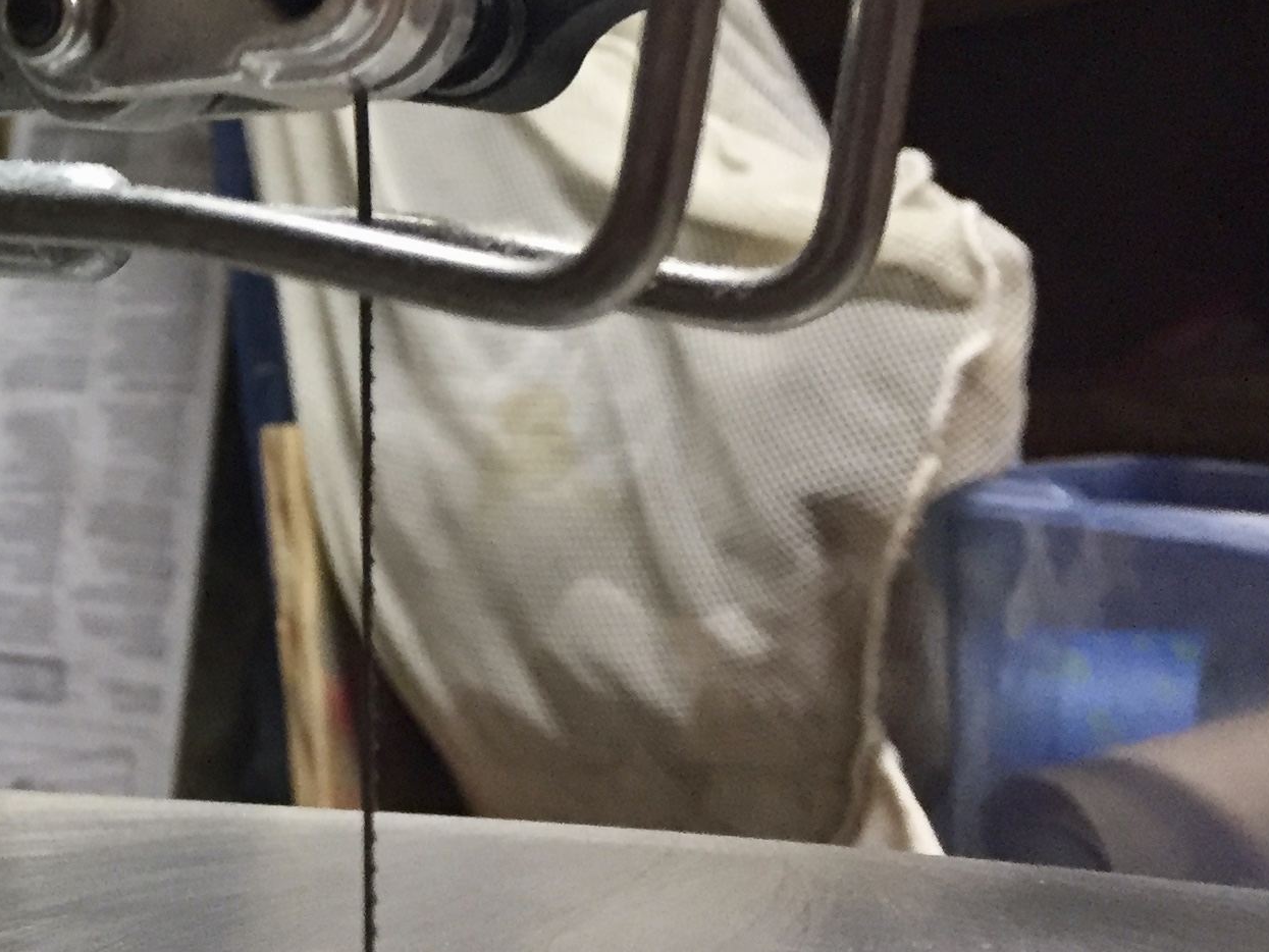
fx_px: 2786
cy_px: 218
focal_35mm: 76
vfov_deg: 19.2
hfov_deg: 23.0
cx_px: -349
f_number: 2.2
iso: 160
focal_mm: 4.15
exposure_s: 1/30
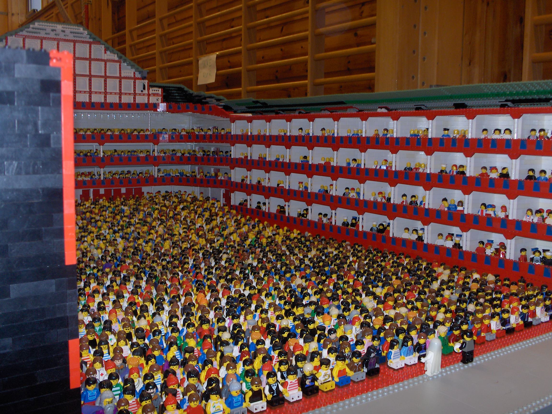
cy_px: 207
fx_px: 590
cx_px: 276
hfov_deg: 50.1
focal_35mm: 37
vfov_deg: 38.7
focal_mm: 6.11
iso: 100
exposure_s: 1/60
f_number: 2.8
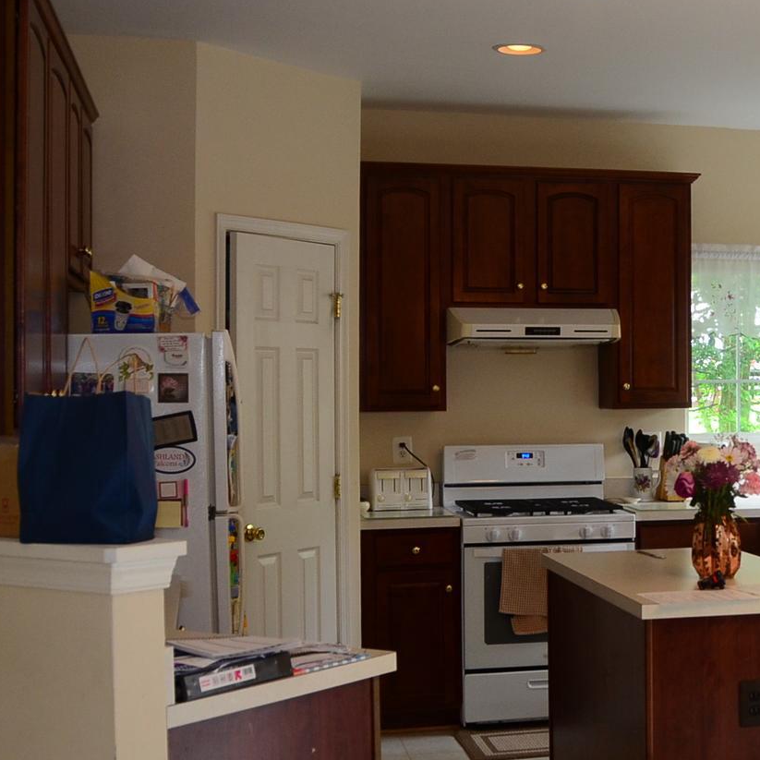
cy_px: 381
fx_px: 1416
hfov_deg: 28.3
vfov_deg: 30.0
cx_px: 755
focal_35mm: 57
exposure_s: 1/80
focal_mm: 18
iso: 640
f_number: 3.5
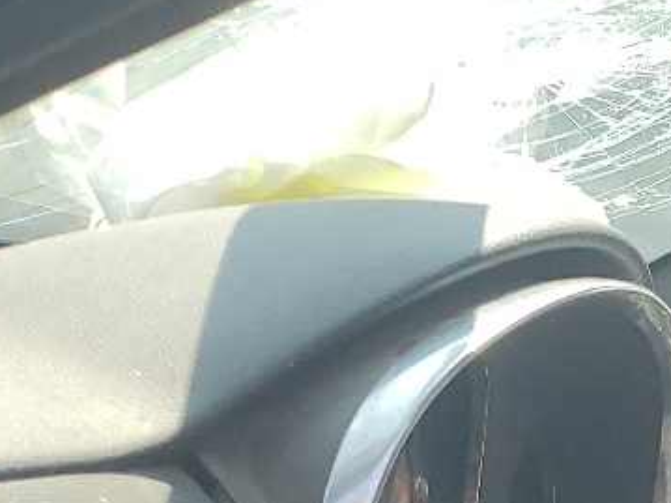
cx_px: 1445
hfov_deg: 13.7
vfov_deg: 11.2
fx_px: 2248
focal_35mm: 116
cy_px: 1099
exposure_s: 1/667
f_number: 1.5
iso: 50
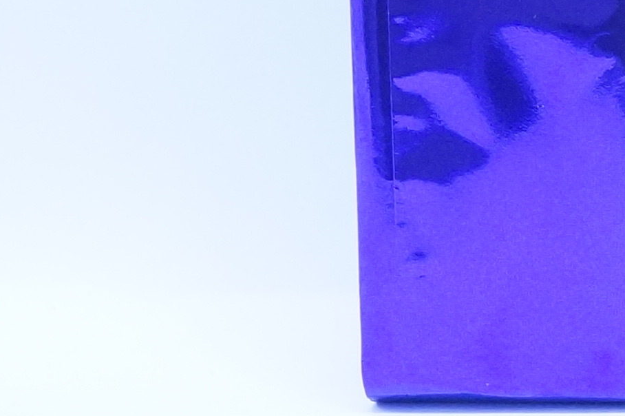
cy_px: -376
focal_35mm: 146
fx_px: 2533
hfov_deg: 12.8
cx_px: 1122
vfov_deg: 8.9
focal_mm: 18
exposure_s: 1/100
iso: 800
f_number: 5.6
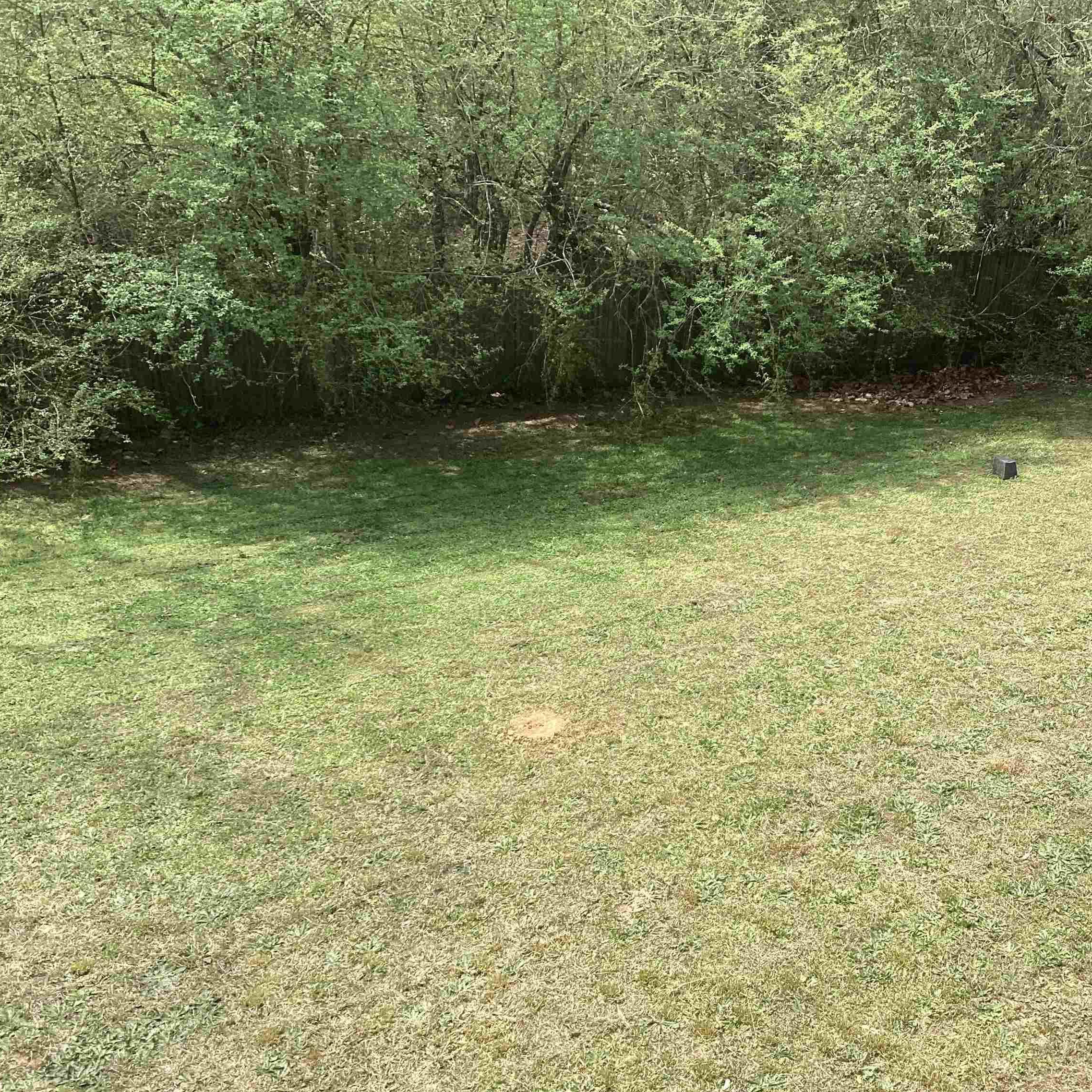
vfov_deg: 44.9
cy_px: 552
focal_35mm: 37
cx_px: 686
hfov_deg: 44.5
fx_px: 1321
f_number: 2.4
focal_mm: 3.3
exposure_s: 1/445
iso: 25
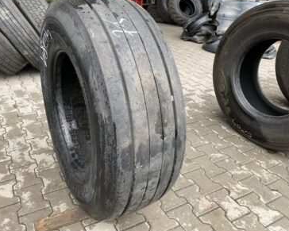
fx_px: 257
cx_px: 129
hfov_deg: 58.6
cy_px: 104
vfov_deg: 48.4
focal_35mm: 30
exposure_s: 1/110
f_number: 1.8
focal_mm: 4.25
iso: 125
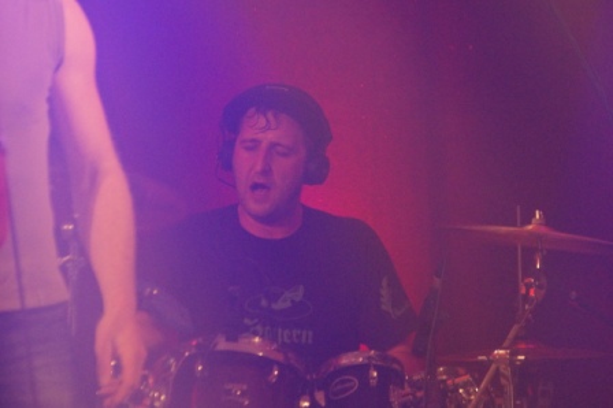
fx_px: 5360
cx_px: 306
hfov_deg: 6.5
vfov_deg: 4.4
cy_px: 204
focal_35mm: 315
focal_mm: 210
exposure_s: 1/60
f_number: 6.3
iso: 3200
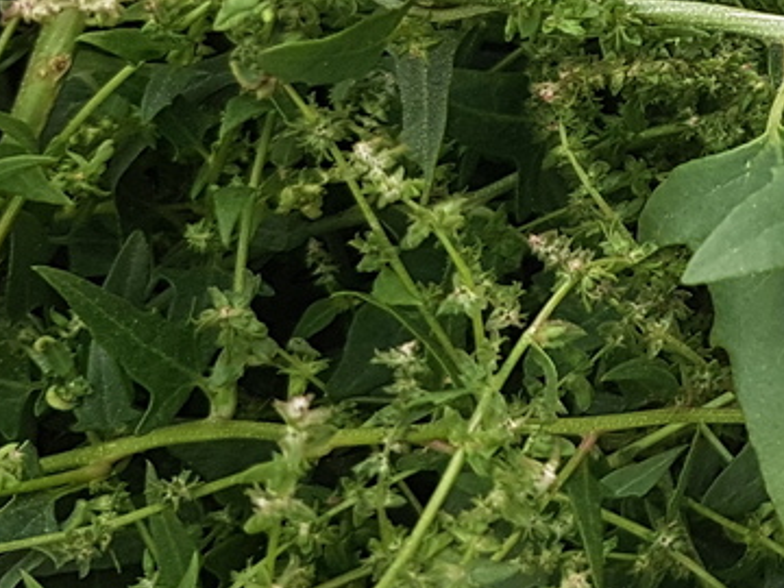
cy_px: -298
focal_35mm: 96
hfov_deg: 17.4
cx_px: 1316
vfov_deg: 14.4
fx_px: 2174
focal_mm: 4.2
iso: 50
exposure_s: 1/100
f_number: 1.7
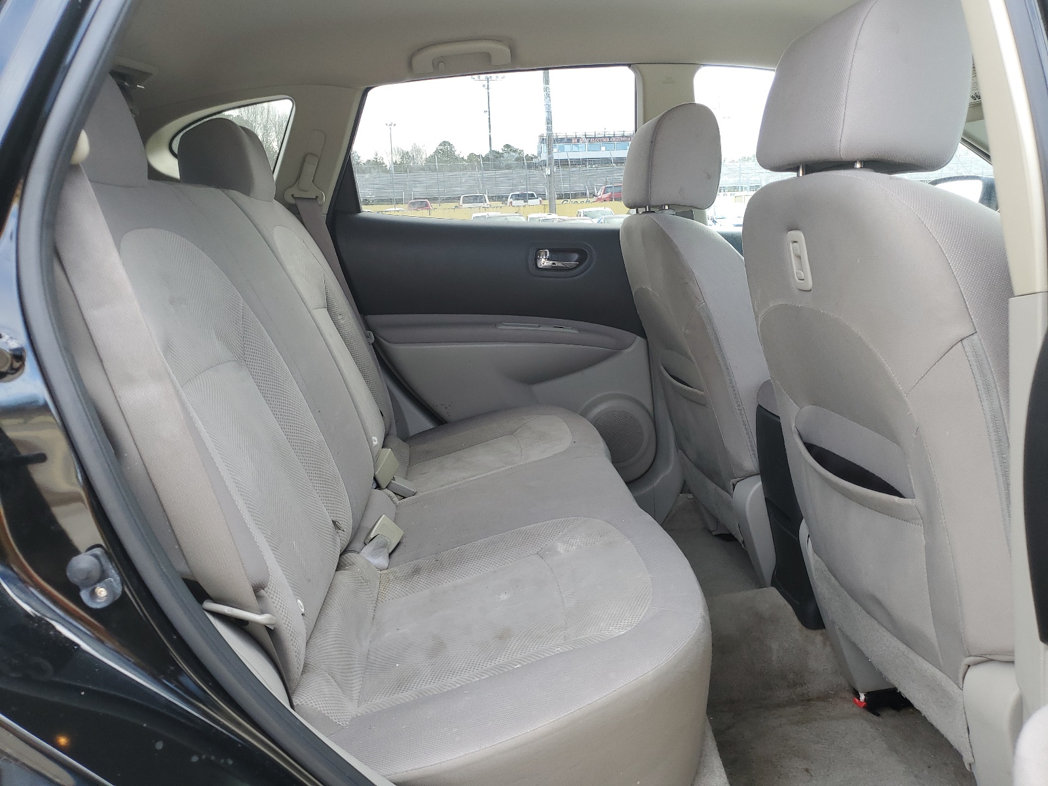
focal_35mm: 26
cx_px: 524
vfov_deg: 53.1
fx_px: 787
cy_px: 393
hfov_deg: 67.3
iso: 50
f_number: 1.5
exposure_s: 1/141
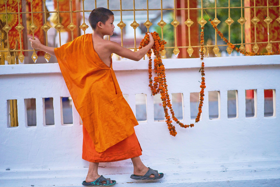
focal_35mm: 85
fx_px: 661
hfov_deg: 23.9
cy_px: 94
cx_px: 140
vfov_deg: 16.1
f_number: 1.8
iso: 2500
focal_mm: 85
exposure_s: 1/6000
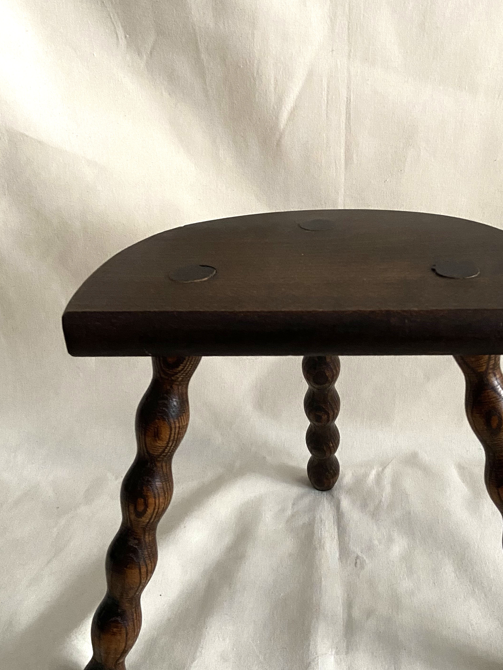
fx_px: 717
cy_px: 363
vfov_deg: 50.1
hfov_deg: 38.3
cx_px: 329
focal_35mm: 37
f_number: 1.8
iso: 800
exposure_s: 1/30
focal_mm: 4.25
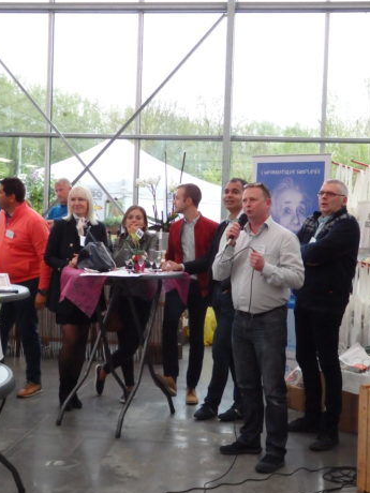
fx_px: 727
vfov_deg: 37.5
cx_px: 182
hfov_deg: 28.6
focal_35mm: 51
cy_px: 241
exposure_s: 1/160
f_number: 4
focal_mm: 8.9
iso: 1600
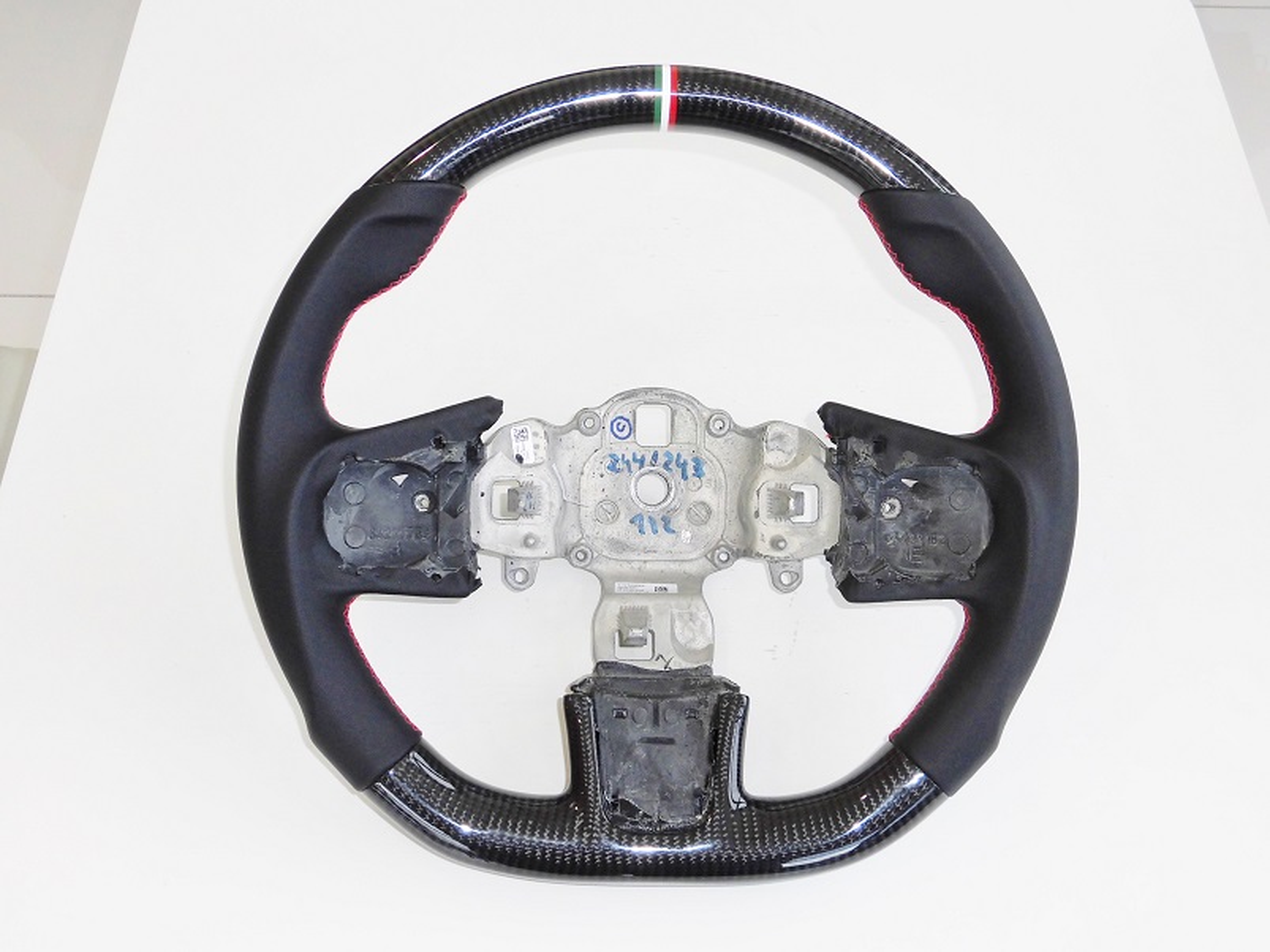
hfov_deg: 49.0
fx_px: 1394
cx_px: 635
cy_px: 476
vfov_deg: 37.7
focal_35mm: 38
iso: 100
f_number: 3.7
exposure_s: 1/100
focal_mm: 6.77
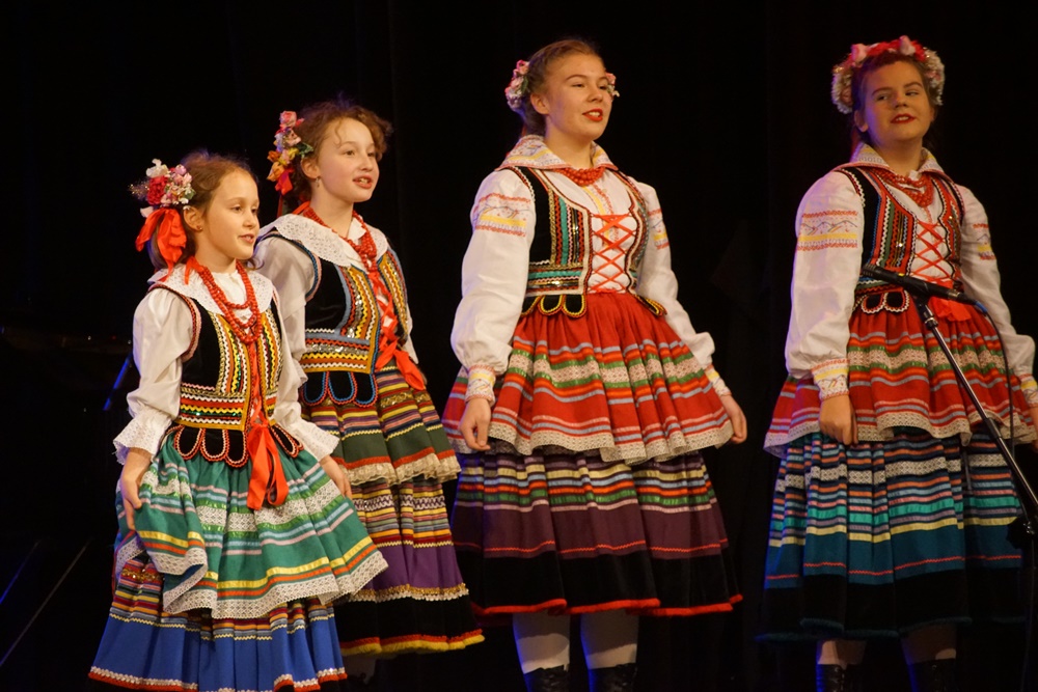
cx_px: 519
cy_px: 346
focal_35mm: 210
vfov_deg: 6.5
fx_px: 6055
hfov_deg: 9.8
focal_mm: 140
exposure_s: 1/80
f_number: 5.6
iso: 3200
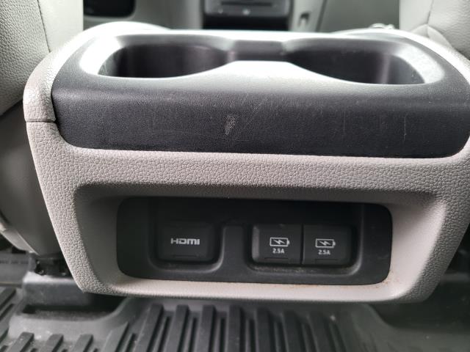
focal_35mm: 26
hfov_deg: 67.3
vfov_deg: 53.1
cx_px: 235
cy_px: 176
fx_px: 353
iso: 200
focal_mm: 5.4
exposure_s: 1/120
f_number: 1.8
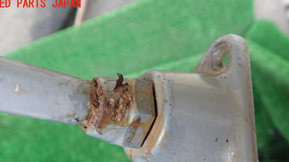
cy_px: 116
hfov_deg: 55.3
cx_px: 144
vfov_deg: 32.3
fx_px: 276
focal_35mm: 36
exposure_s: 1/30
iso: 320
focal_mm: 5.4
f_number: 2.3
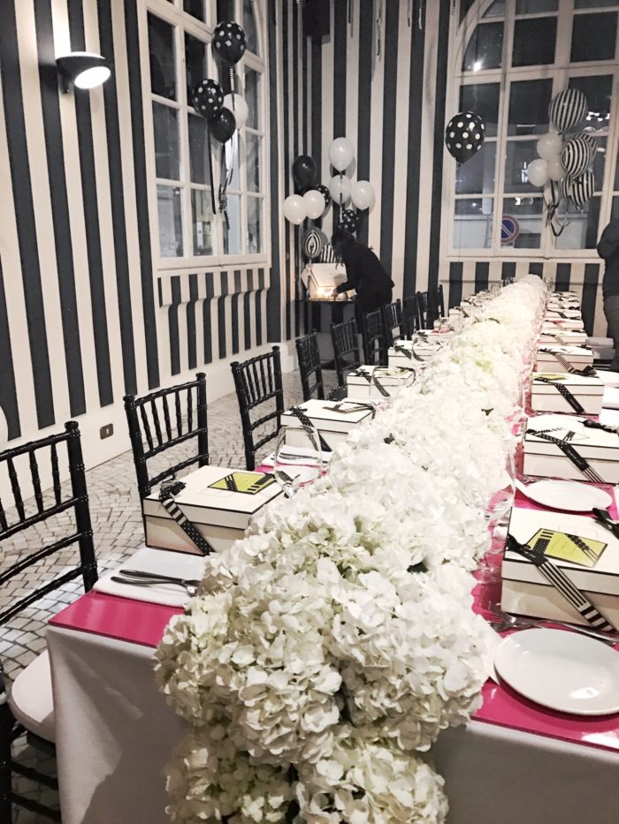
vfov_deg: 63.4
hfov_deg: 49.8
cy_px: 412
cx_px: 310
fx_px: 667
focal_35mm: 28
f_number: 1.8
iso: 100
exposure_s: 1/6
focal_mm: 3.99
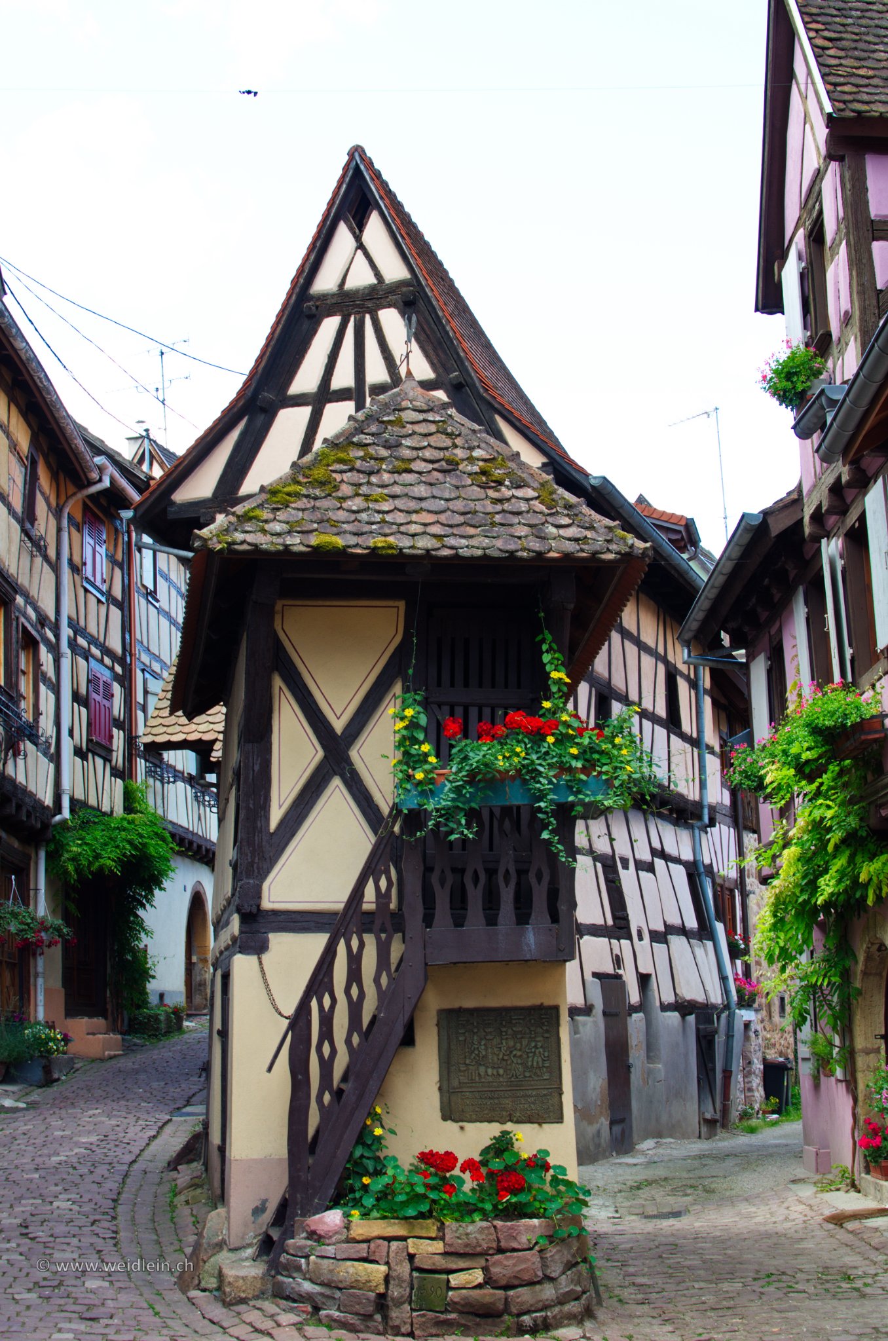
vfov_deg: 37.9
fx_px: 1952
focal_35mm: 52
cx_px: 444
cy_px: 670
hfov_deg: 25.6
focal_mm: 35
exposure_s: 1/40
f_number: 8
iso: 110
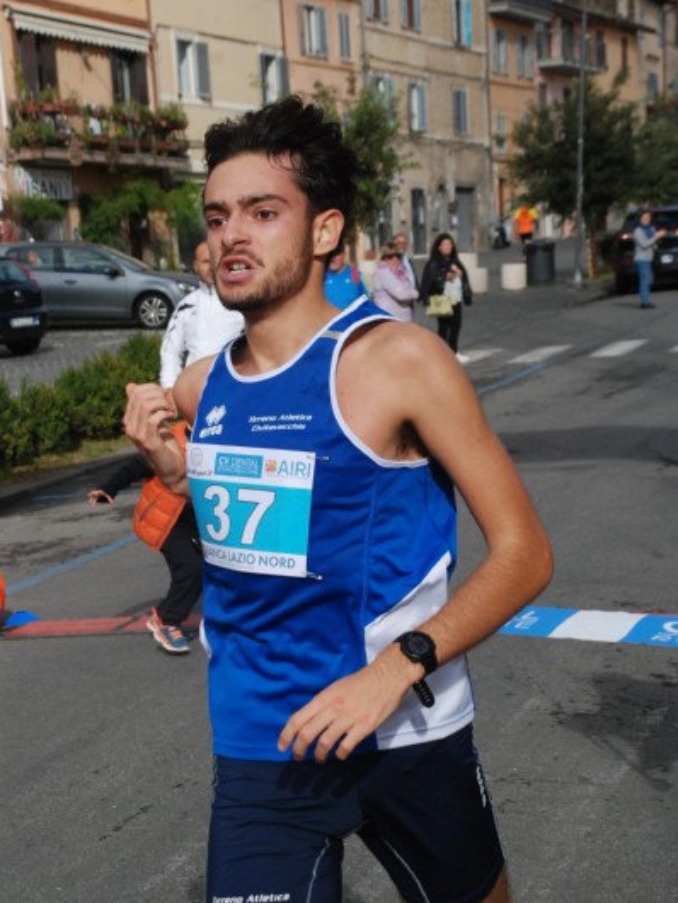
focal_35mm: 72
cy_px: 462
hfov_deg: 20.5
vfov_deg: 27.0
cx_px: 342
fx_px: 1879
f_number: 7.1
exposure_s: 1/2000
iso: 1000
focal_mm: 44
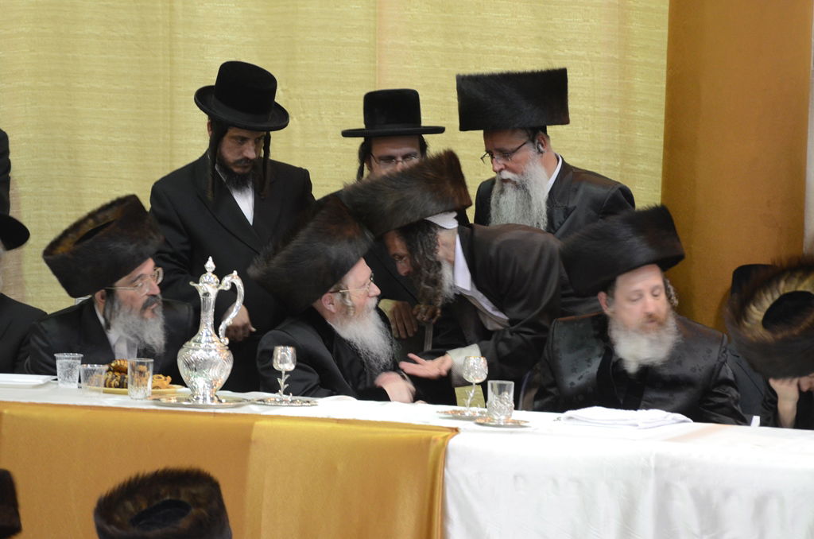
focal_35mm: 330
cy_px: 270
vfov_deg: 4.1
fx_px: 7445
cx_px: 407
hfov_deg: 6.3
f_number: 5.3
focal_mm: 220
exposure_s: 1/25
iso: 1600
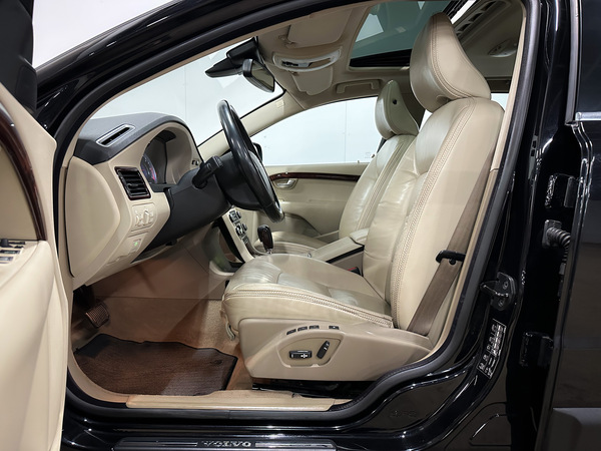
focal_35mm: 24
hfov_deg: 71.6
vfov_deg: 56.8
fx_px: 417
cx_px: 300
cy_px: 226
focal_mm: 6.86
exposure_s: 1/50
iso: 640
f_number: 1.8
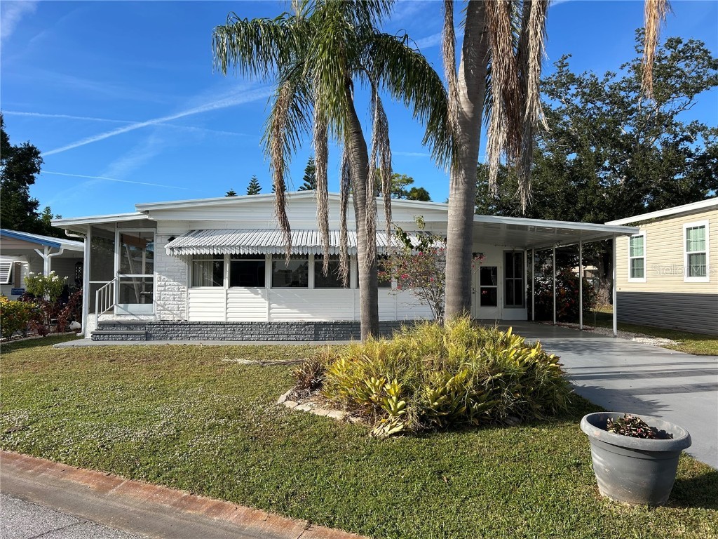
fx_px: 539
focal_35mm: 26
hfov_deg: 67.3
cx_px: 359
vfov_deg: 53.1
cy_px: 270
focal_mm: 5.7
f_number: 1.5
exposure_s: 1/3165
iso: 50
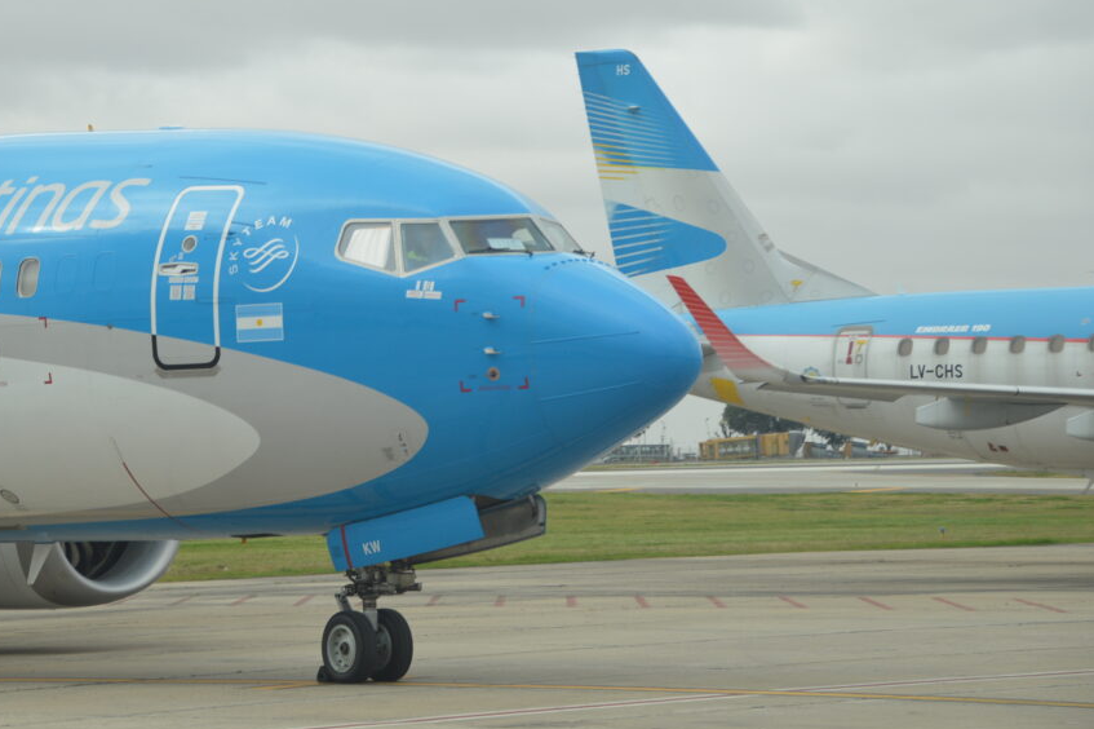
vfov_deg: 9.5
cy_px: 350
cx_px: 459
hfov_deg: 14.2
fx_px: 4404
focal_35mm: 145
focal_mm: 80
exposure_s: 1/500
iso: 200
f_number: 5.6
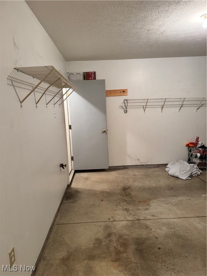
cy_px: 138
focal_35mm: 24
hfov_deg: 56.8
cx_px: 104
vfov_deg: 71.6
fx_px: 191
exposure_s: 1/60
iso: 400
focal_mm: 6.76
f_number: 1.78
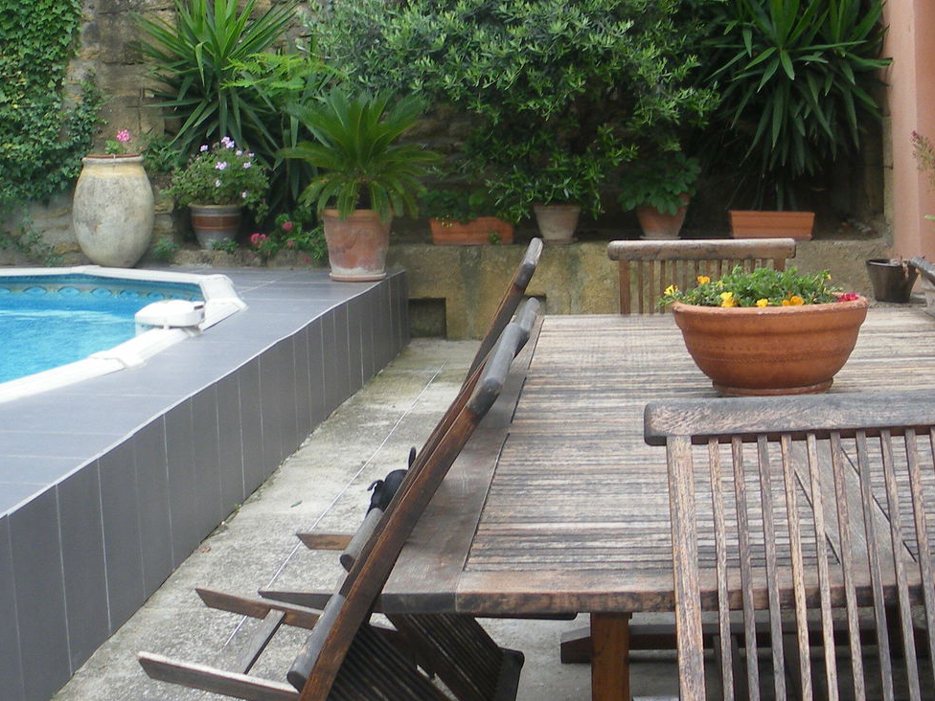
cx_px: 411
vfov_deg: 24.7
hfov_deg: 32.7
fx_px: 1594
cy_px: 236
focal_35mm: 59
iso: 80
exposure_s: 1/50
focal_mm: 6.3
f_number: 3.5
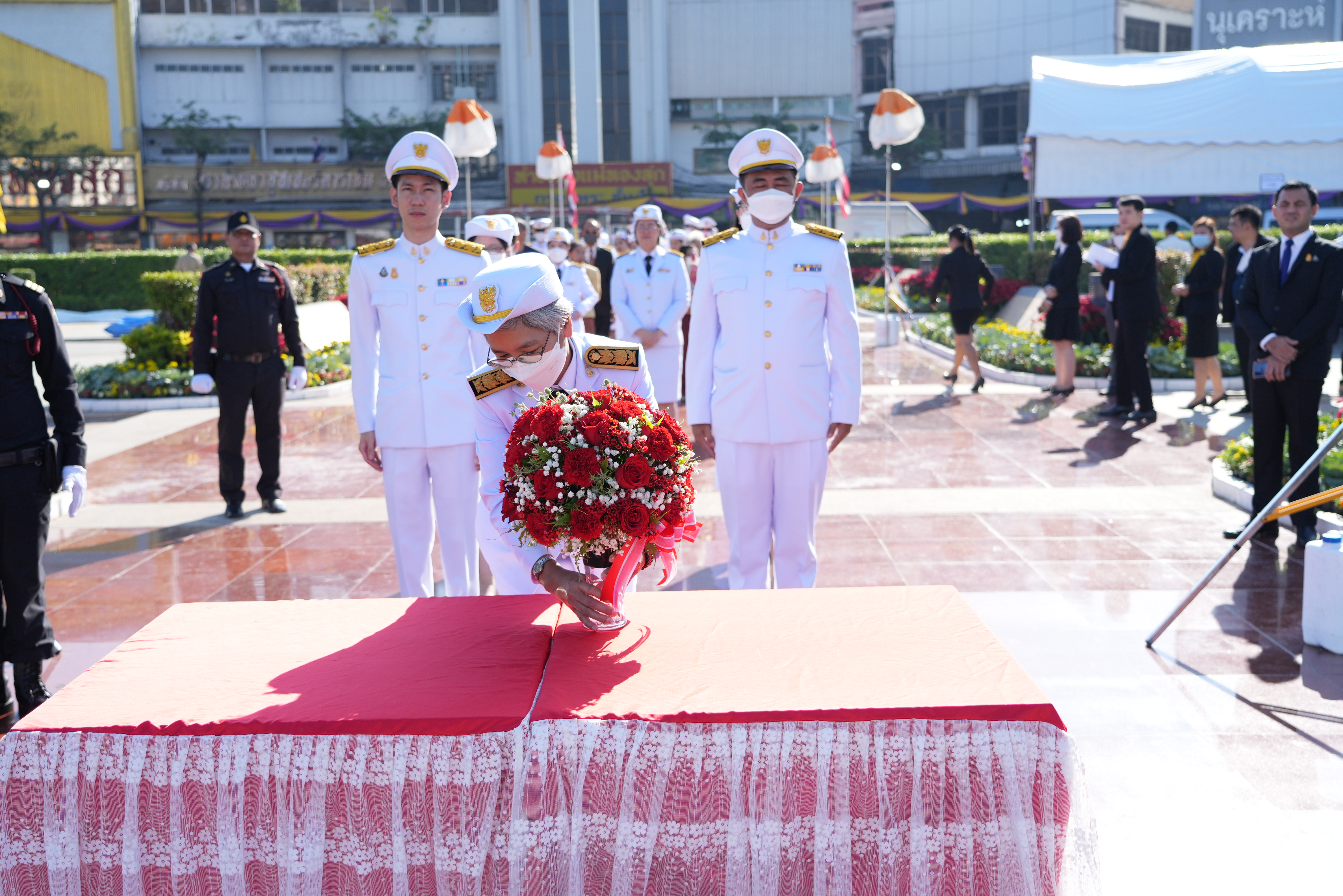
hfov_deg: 50.7
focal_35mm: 38
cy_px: 448
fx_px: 1418
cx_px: 672
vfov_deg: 35.1
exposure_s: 1/1000
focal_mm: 38
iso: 250
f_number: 4
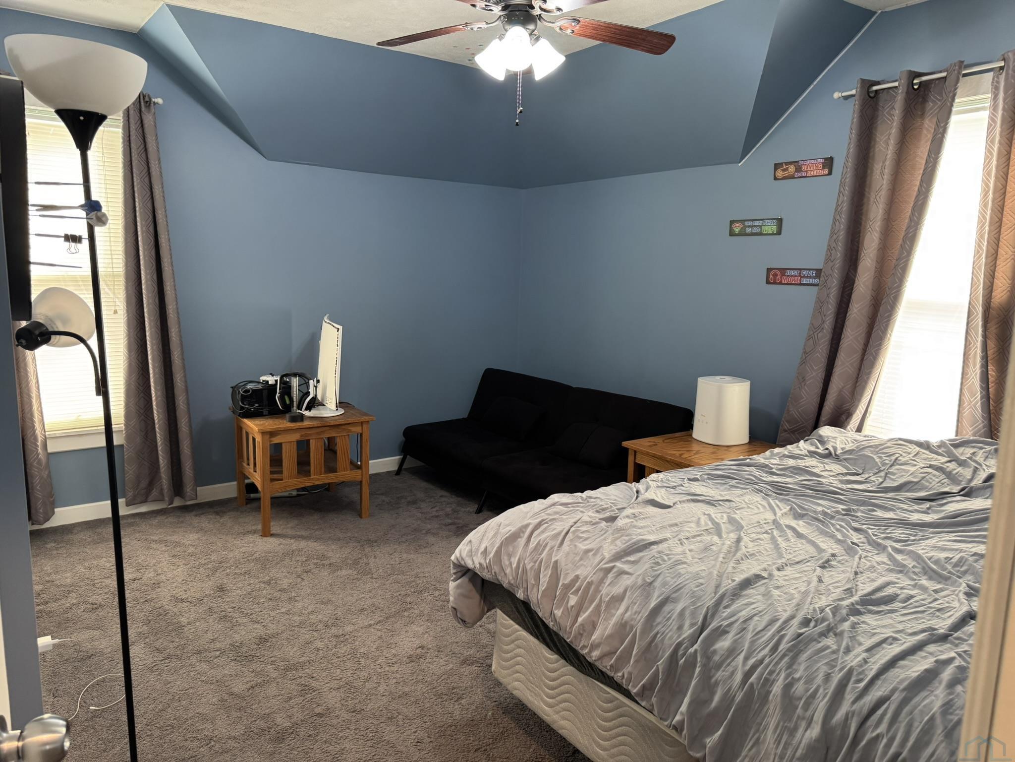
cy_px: 381
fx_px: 704
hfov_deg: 71.6
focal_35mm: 24
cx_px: 508
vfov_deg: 56.8
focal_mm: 6.76
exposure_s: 1/60
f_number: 1.78
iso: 250
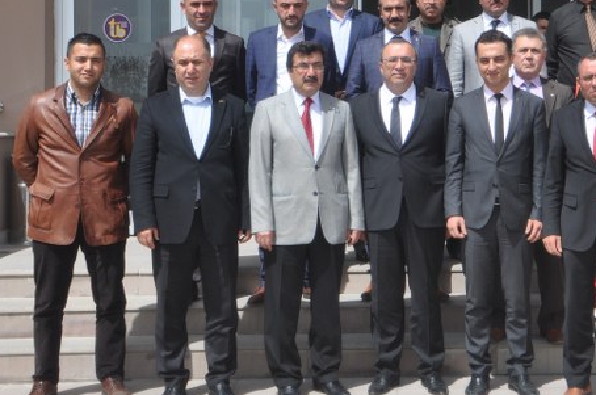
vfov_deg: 18.3
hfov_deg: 27.2
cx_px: 402
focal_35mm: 74
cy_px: 111
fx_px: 1223
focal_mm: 28
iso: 200
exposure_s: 1/320
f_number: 9
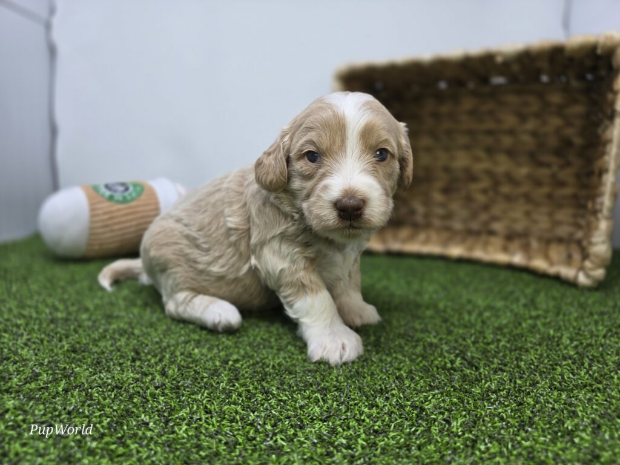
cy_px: 232
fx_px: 412
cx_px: 310
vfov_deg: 58.9
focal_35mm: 23
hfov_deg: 73.9
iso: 50
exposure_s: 1/120
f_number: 1.7
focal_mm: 6.3
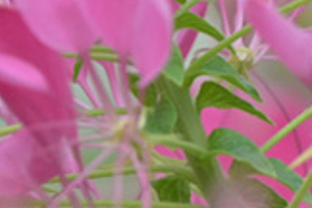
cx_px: 337
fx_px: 8969
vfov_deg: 1.3
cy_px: -25
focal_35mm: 1035
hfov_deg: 2.0
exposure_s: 1/640
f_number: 6.3
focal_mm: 140
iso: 400
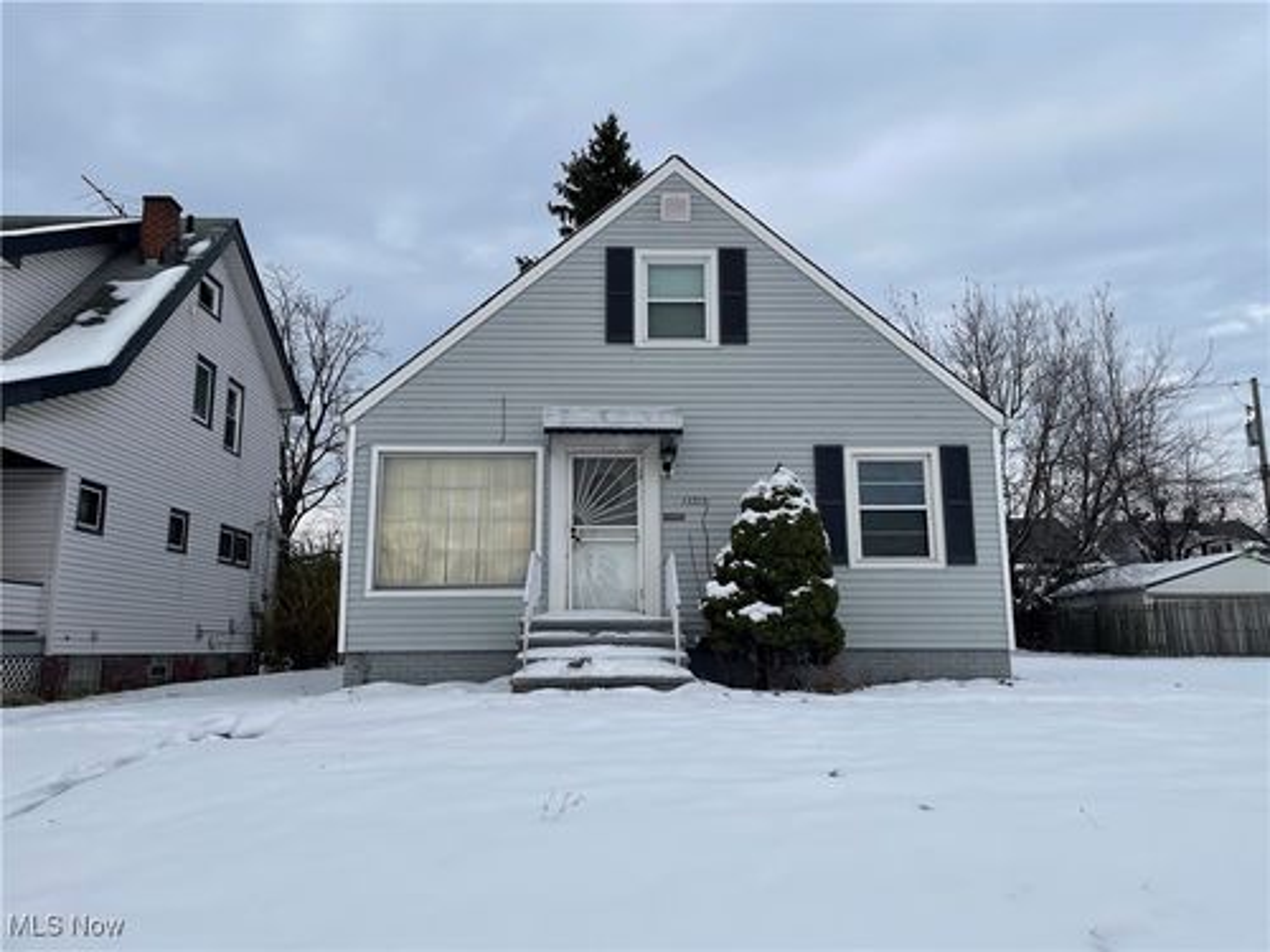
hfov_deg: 67.3
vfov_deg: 53.1
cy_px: 476
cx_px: 635
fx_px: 954
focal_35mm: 26
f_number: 1.6
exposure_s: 1/2564
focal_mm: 4.2
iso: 32
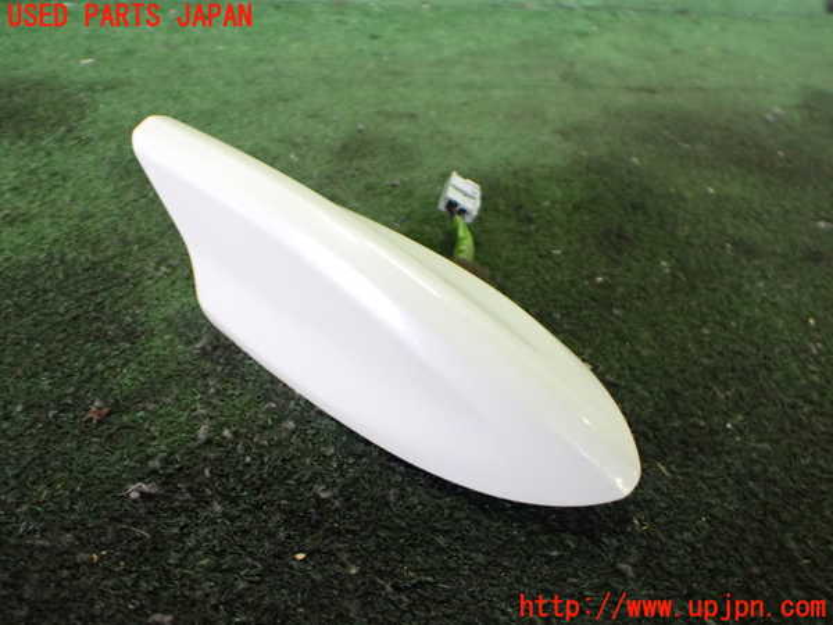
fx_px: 722
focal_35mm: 30
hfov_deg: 60.0
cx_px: 416
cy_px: 312
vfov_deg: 46.8
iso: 800
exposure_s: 1/125
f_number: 2.3
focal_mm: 5.4
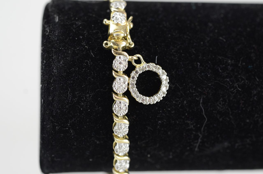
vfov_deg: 15.1
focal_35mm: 90
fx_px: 656
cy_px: 87
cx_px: 132
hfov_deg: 22.7
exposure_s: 1/125
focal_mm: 60
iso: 640
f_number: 6.3
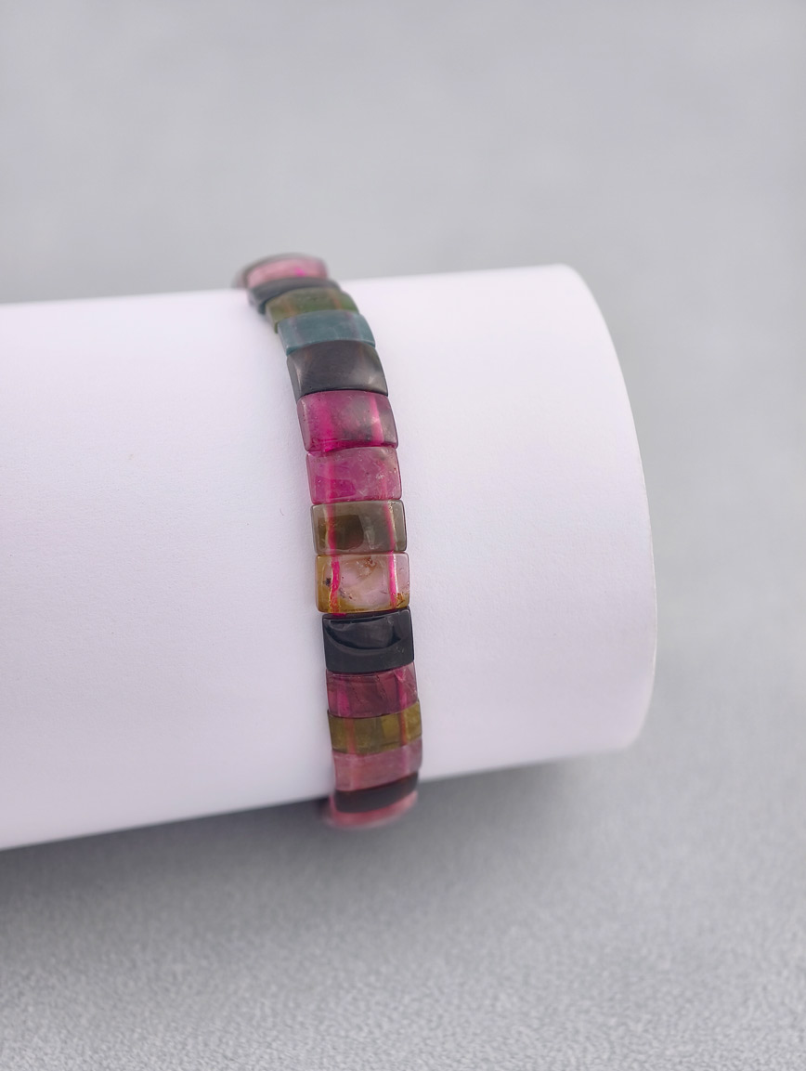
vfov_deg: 23.0
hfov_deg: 17.4
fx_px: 2633
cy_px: 536
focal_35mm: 85
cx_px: 403
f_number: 2.67
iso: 125
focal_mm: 22.48
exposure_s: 1/160
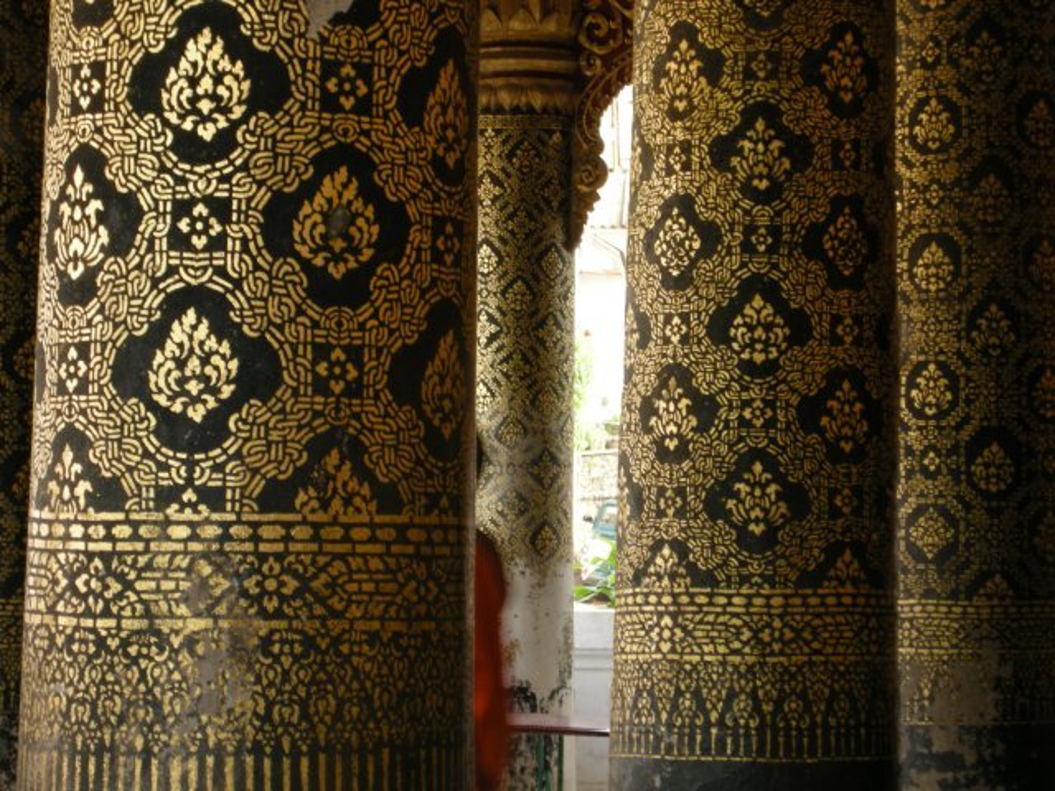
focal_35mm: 126
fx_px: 3840
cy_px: 396
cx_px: 528
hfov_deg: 15.6
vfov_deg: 11.8
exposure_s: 1/19
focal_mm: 26.3
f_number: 5.3
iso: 64
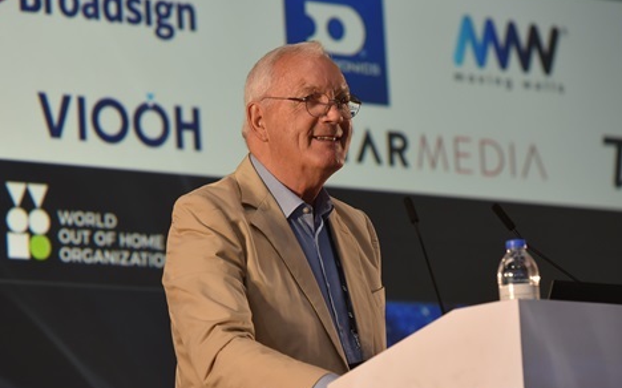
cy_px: 215
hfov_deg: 11.1
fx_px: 3202
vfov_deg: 6.9
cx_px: 274
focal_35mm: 189
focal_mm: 140
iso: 800
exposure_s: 1/160
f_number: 4
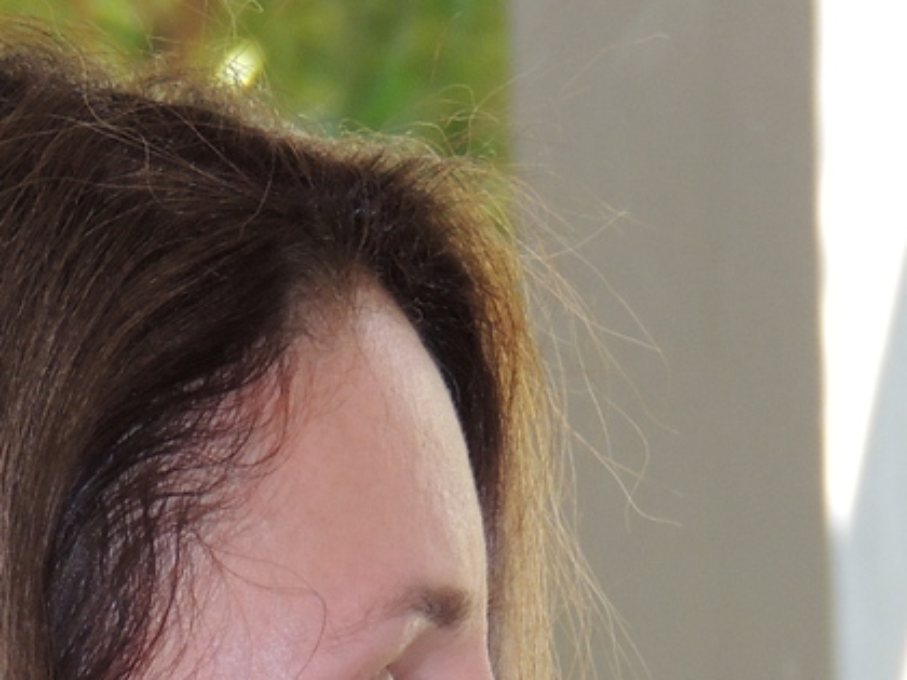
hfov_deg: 2.9
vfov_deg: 2.2
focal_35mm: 686
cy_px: 987
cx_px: -95
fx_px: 17974
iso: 320
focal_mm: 40.1
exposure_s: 1/60
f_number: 4.6
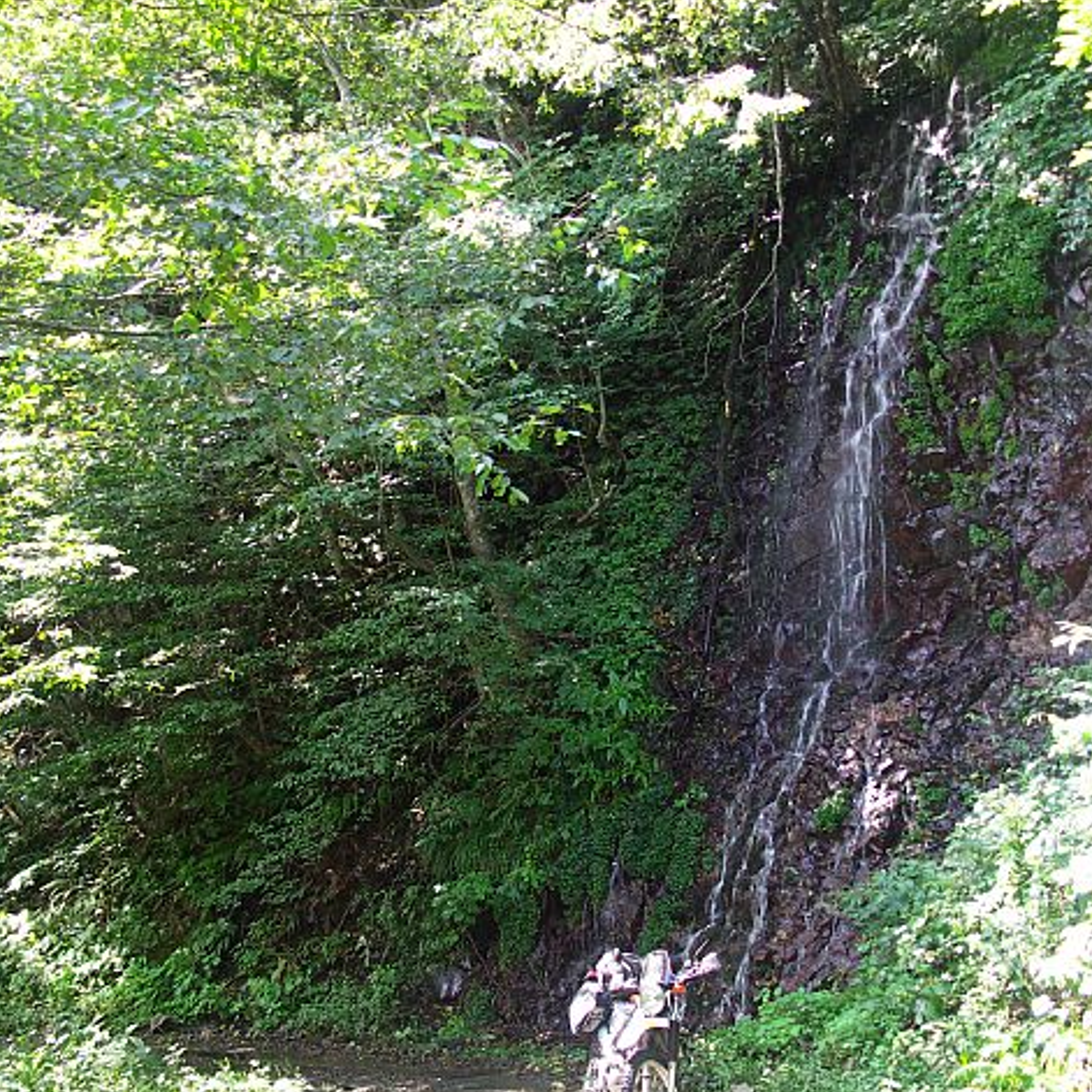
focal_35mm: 48
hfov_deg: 35.4
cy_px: 584
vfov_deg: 35.3
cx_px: 545
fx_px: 1713
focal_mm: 10.5
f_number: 2.8
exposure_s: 1/25
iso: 100
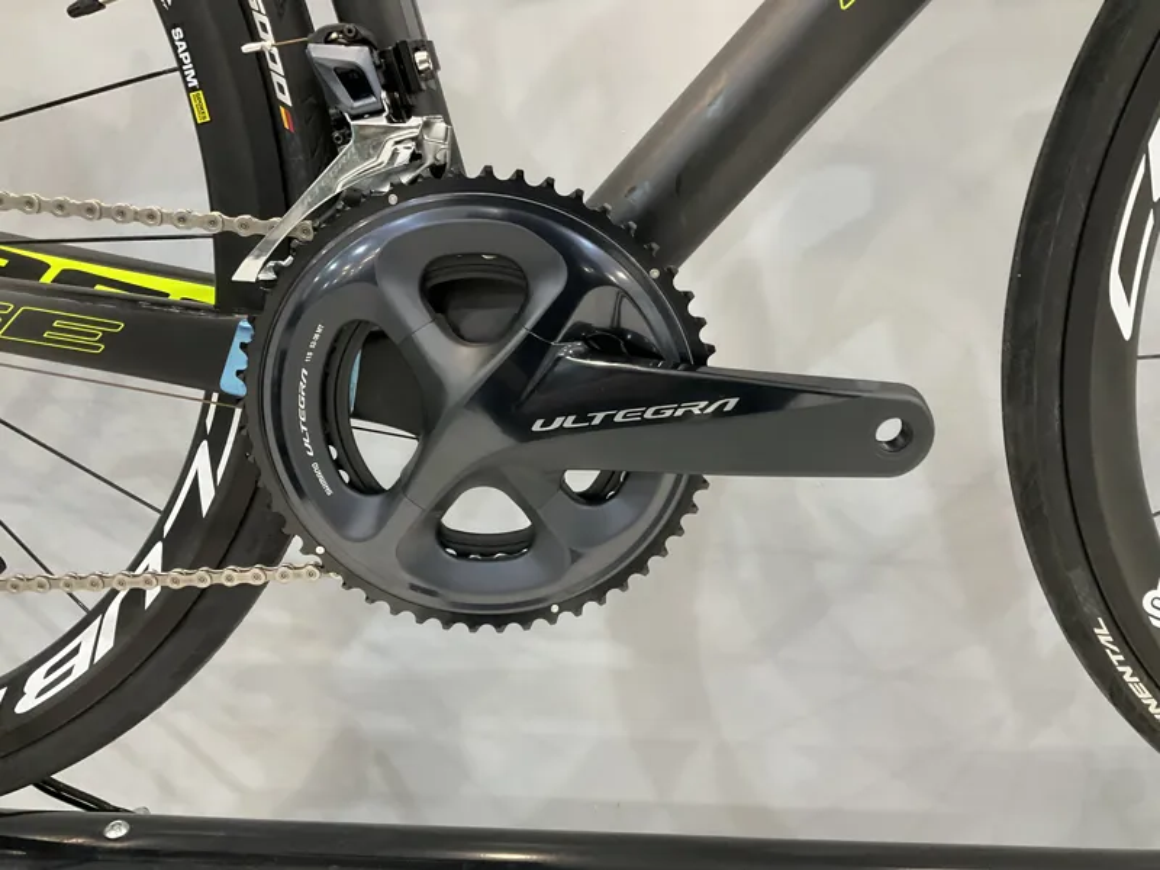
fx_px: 972
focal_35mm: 29
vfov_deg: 48.2
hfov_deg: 61.7
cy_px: 435
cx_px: 580
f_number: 1.8
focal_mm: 3
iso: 250
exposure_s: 1/50
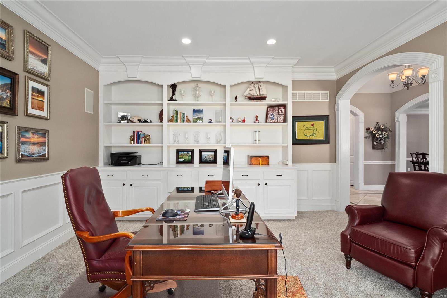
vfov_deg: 73.7
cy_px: 149
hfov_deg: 96.7
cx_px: 224
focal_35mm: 16
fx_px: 199
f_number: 7.1
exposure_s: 1/5
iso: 400
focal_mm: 8
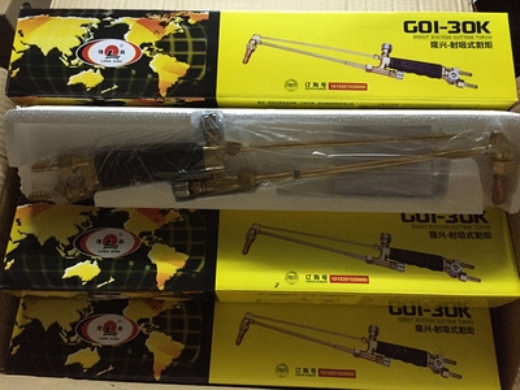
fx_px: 436
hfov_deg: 61.7
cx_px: 260
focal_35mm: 29
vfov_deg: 48.2
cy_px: 195
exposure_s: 1/30
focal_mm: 4.15
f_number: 2.2
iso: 250
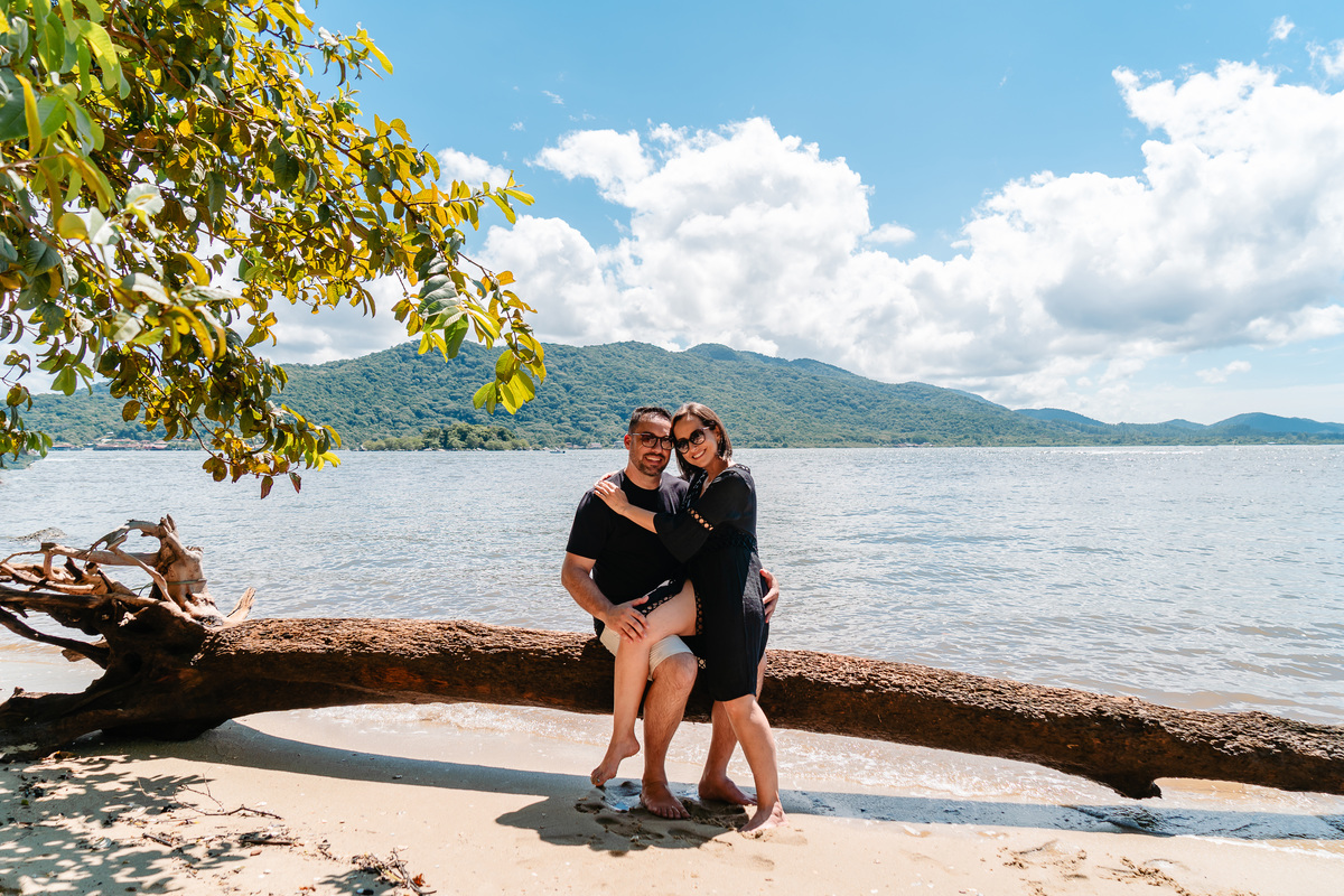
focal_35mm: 24
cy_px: 448
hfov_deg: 73.7
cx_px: 672
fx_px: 896
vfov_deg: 53.1
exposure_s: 1/640
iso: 100
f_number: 5
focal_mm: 24
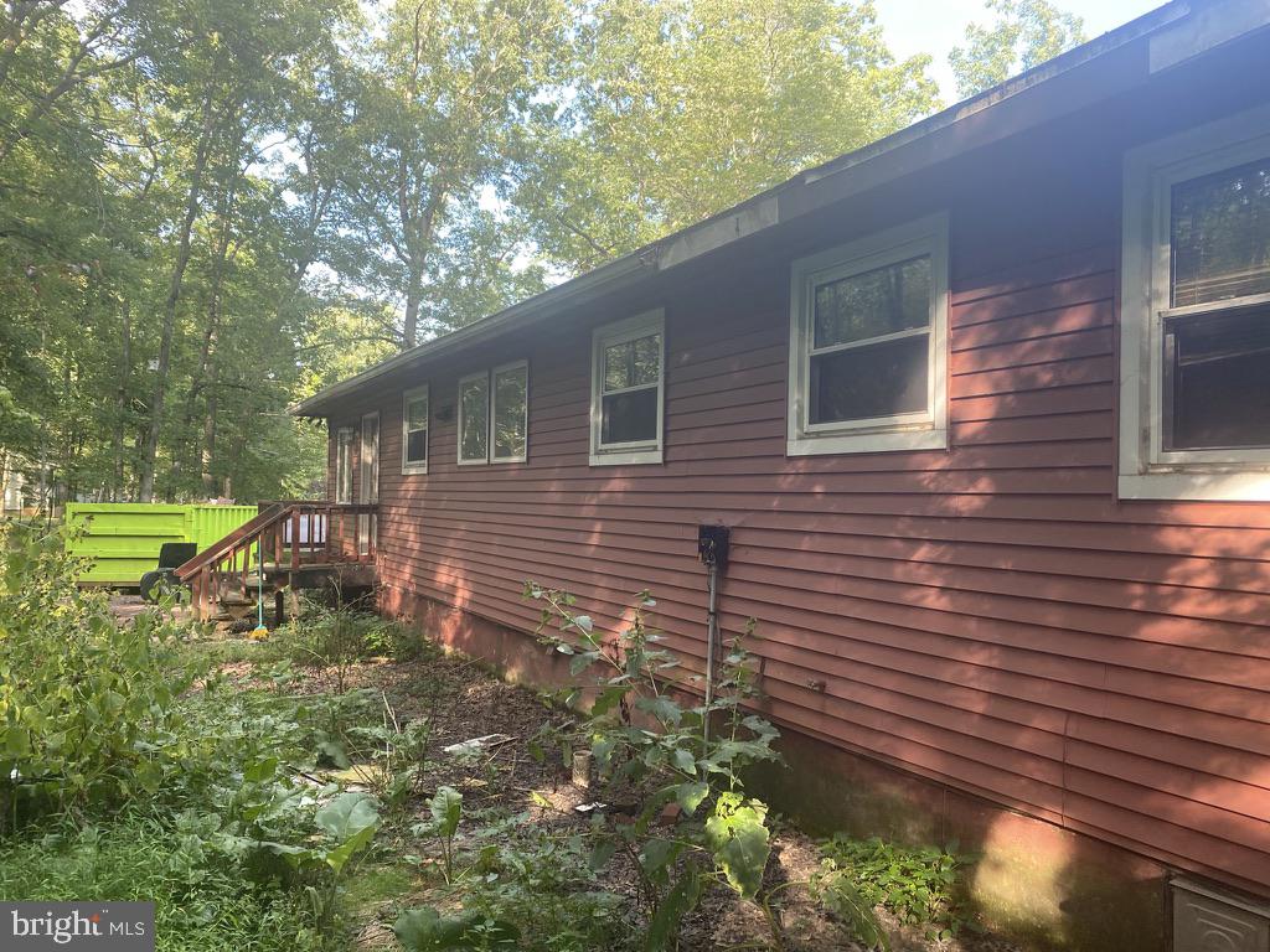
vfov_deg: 53.1
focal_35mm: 26
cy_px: 476
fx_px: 954
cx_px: 635
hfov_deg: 67.3
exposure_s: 1/122
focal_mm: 4.25
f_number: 1.8
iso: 64
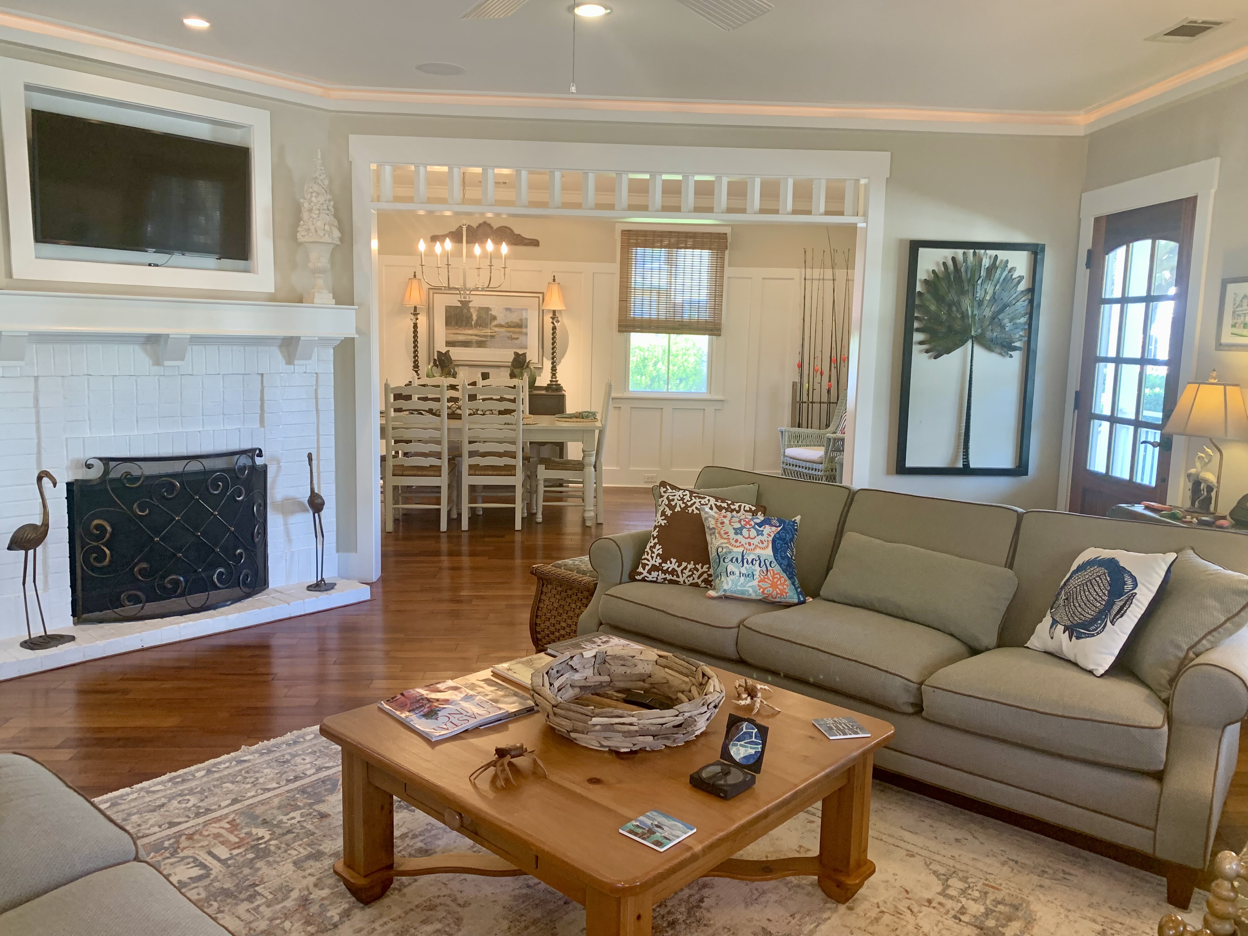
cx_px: 624
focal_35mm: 26
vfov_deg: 53.1
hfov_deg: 67.3
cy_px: 468
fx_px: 937
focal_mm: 4.25
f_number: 1.8
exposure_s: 1/60
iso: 125
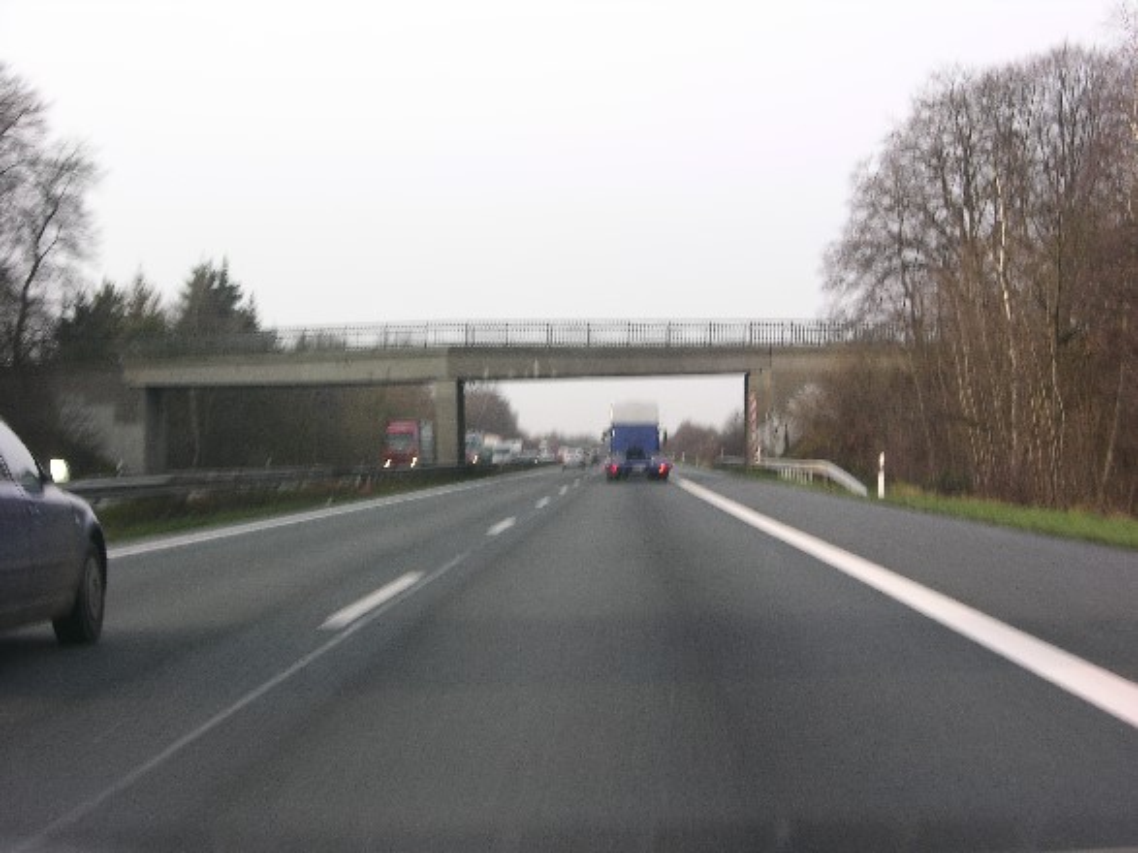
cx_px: 569
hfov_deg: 26.3
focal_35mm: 74
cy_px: 426
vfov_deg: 19.9
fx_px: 2432
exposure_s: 1/52.8
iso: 50
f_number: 4.7
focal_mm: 18.8
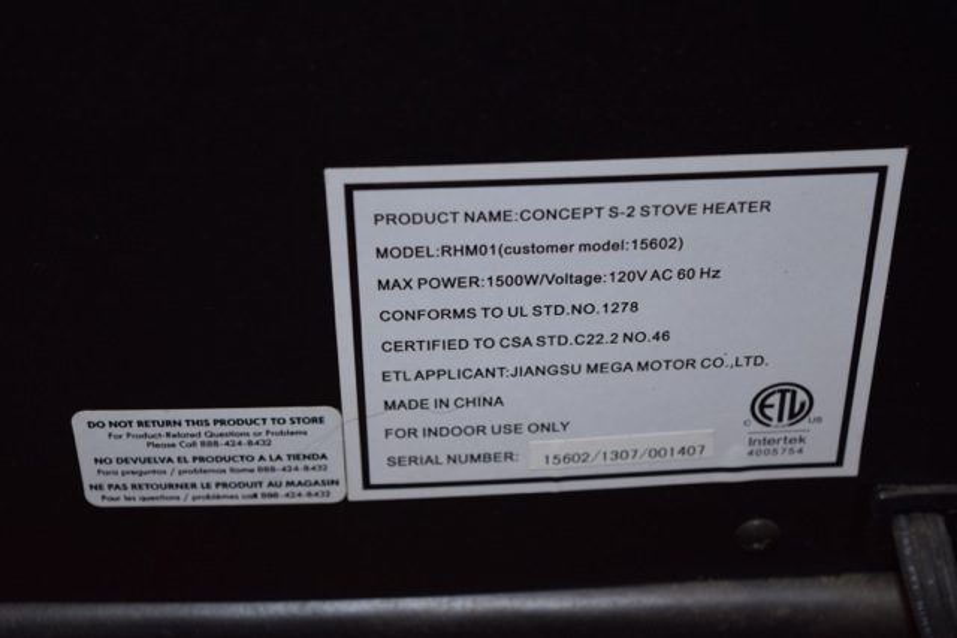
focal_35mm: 82
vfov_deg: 16.6
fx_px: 2193
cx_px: 478
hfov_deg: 24.6
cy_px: 319
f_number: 5.6
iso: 800
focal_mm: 55
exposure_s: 1/125
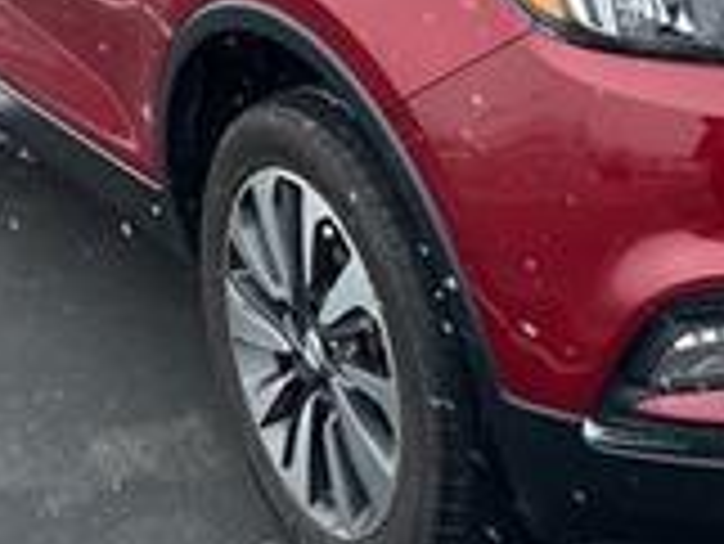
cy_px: 36
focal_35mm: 75
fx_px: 1570
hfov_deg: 25.5
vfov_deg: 19.2
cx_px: 585
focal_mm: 6.86
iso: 80
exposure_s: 1/1339
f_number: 1.78
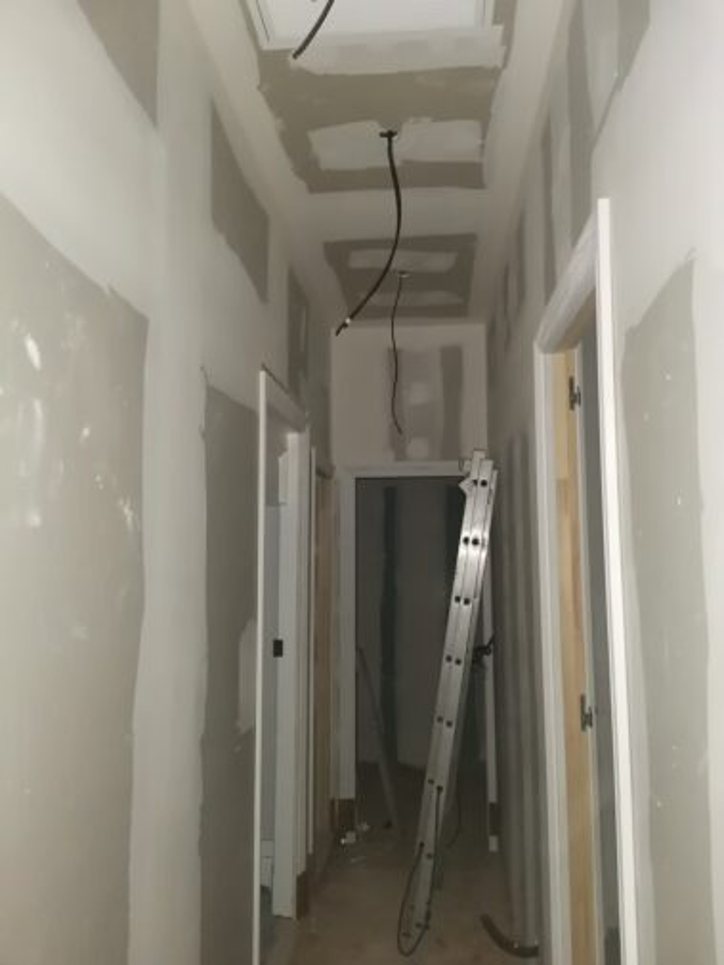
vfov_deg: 67.3
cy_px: 482
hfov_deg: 53.1
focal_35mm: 26
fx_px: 725
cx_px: 362
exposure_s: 1/25
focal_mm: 4.75
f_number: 1.8
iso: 1000
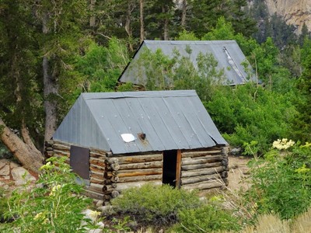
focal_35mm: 105
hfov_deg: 18.7
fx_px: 943
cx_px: 156
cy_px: 116
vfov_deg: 14.1
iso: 500
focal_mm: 17.97
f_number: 7.1
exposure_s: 1/125
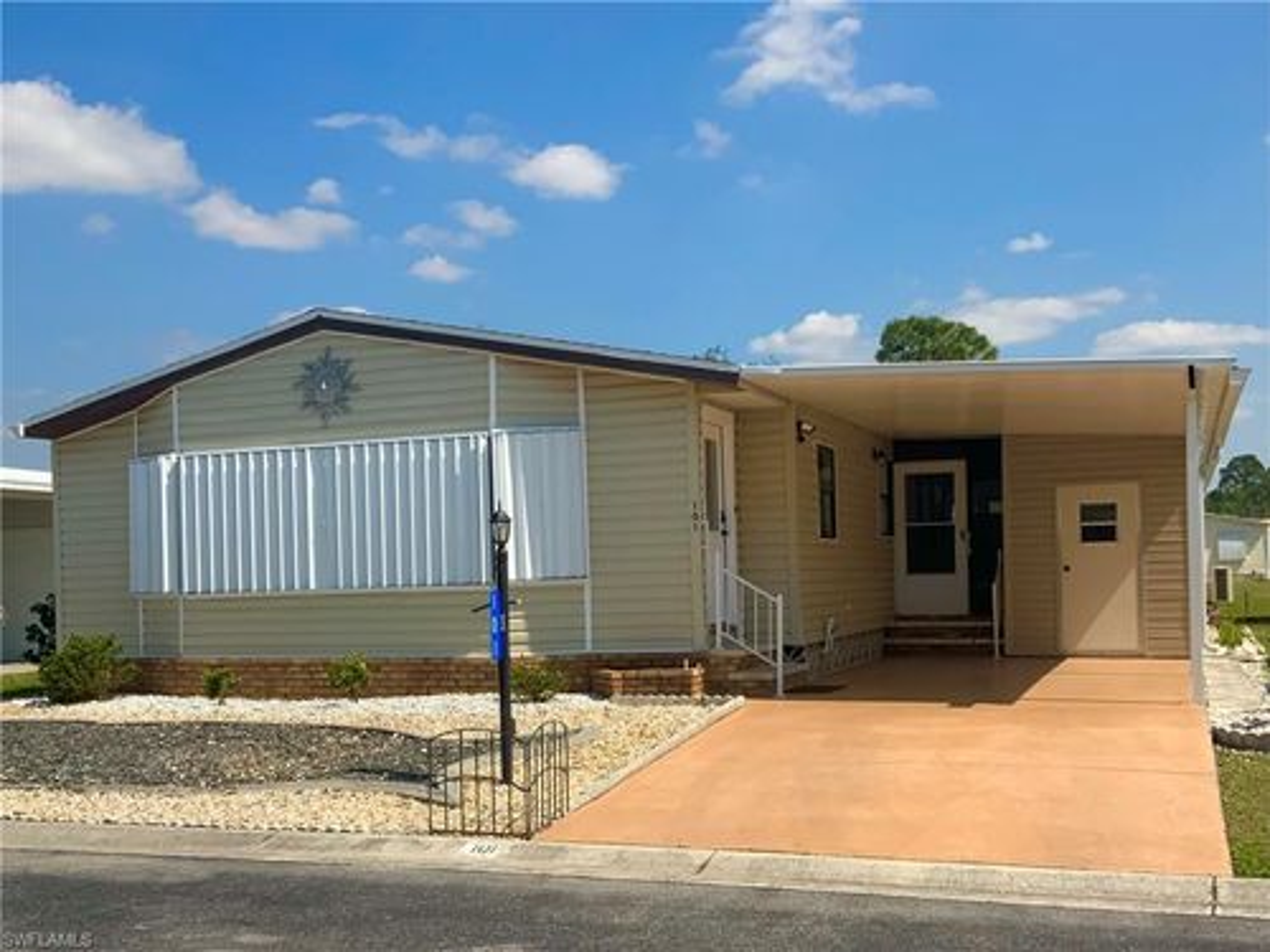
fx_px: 1064
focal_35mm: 29
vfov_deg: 48.2
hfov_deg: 61.7
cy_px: 476
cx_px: 635
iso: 20
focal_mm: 3
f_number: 1.8
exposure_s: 1/2959
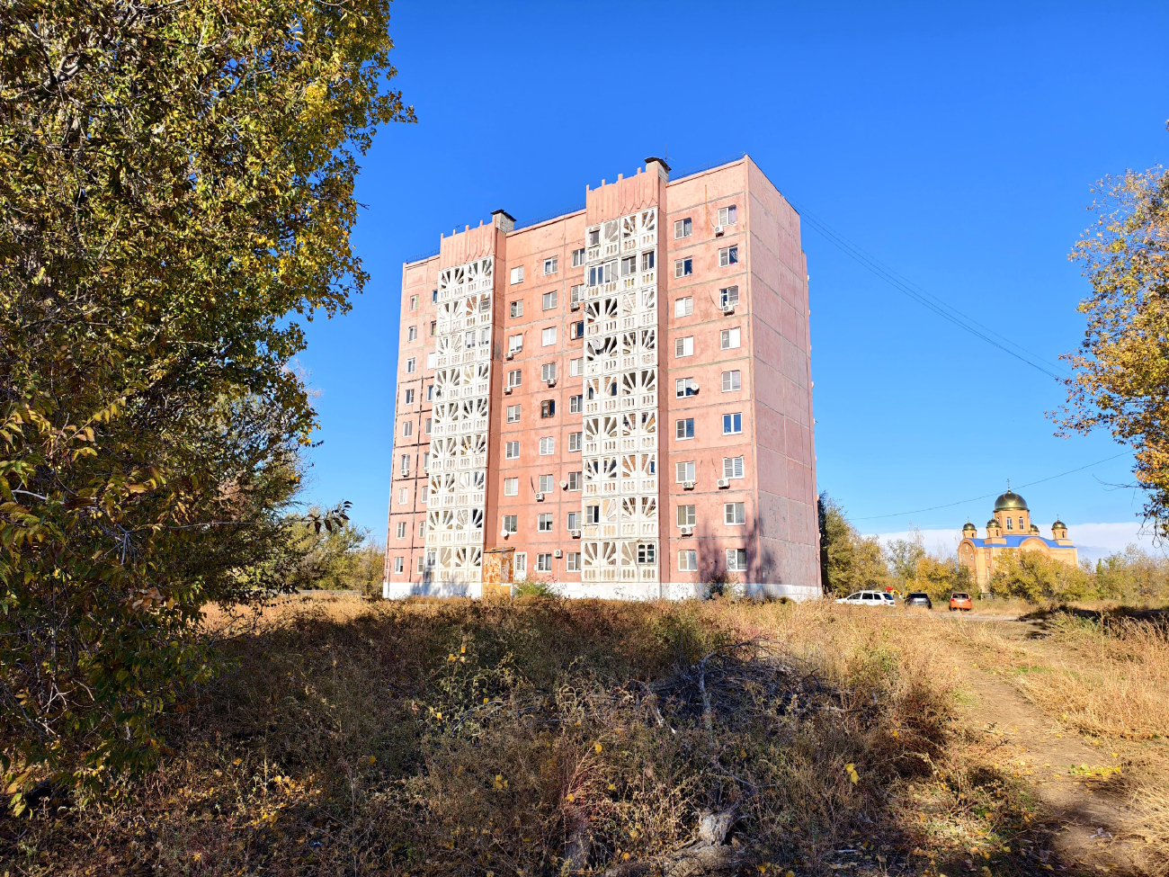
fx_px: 777
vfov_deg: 58.9
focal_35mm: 23
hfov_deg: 73.9
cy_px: 438
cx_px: 584
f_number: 1.57
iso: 71
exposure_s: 1/994
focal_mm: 6.54
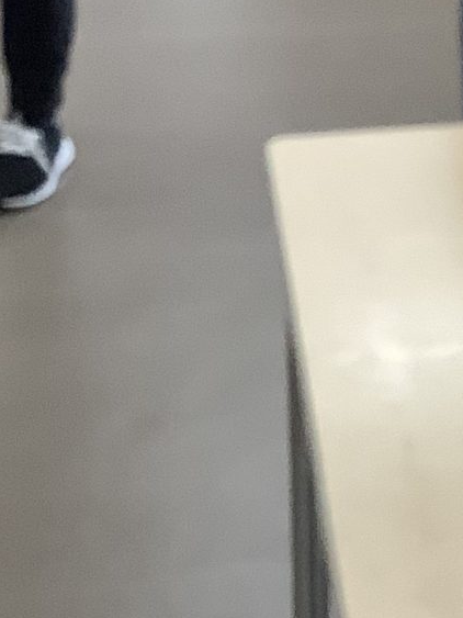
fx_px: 2516
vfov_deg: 13.5
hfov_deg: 10.1
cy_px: -187
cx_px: 735
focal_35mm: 141
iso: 80
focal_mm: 3.3
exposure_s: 1/60
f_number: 2.4
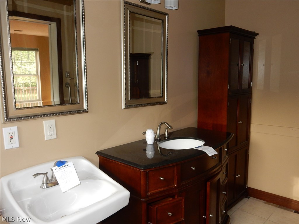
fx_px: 259
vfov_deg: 46.8
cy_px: 112
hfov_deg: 60.0
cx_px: 150
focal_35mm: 30
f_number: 4
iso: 200
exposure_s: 1/30
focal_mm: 5.4
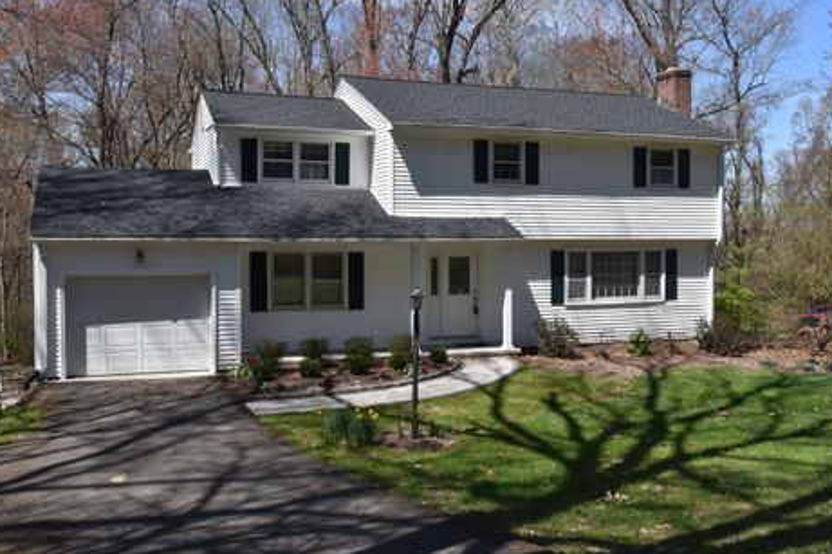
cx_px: 411
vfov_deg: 35.0
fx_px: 878
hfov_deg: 50.7
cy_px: 282
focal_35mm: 38
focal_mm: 35
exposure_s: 1/640
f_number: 13
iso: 800
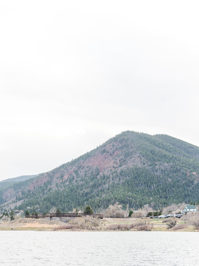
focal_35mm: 73
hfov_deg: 19.8
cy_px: 135
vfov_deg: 26.7
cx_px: 23
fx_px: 559
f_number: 4
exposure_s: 1/800
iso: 250
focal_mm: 50
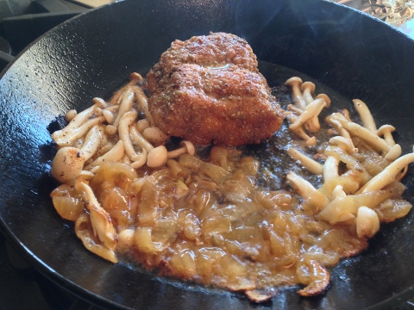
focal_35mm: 33
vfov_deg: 42.9
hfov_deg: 55.4
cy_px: 155
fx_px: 395
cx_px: 207
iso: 80
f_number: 2.4
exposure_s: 1/20
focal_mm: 4.12
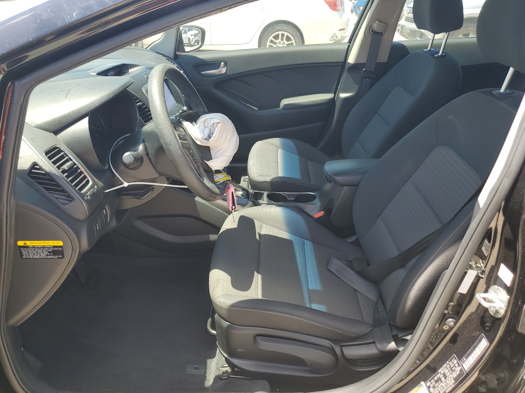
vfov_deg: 53.1
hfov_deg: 67.3
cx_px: 262
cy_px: 196
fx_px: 394
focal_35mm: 26
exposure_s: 1/500
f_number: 1.5
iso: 50
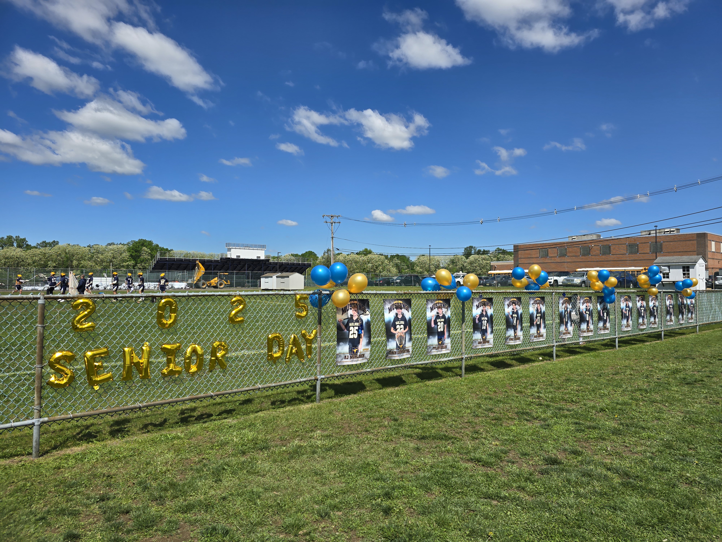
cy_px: 271
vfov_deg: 58.9
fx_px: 480
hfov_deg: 73.9
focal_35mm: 23
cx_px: 361
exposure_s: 1/1225
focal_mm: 6.3
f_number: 1.7
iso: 12
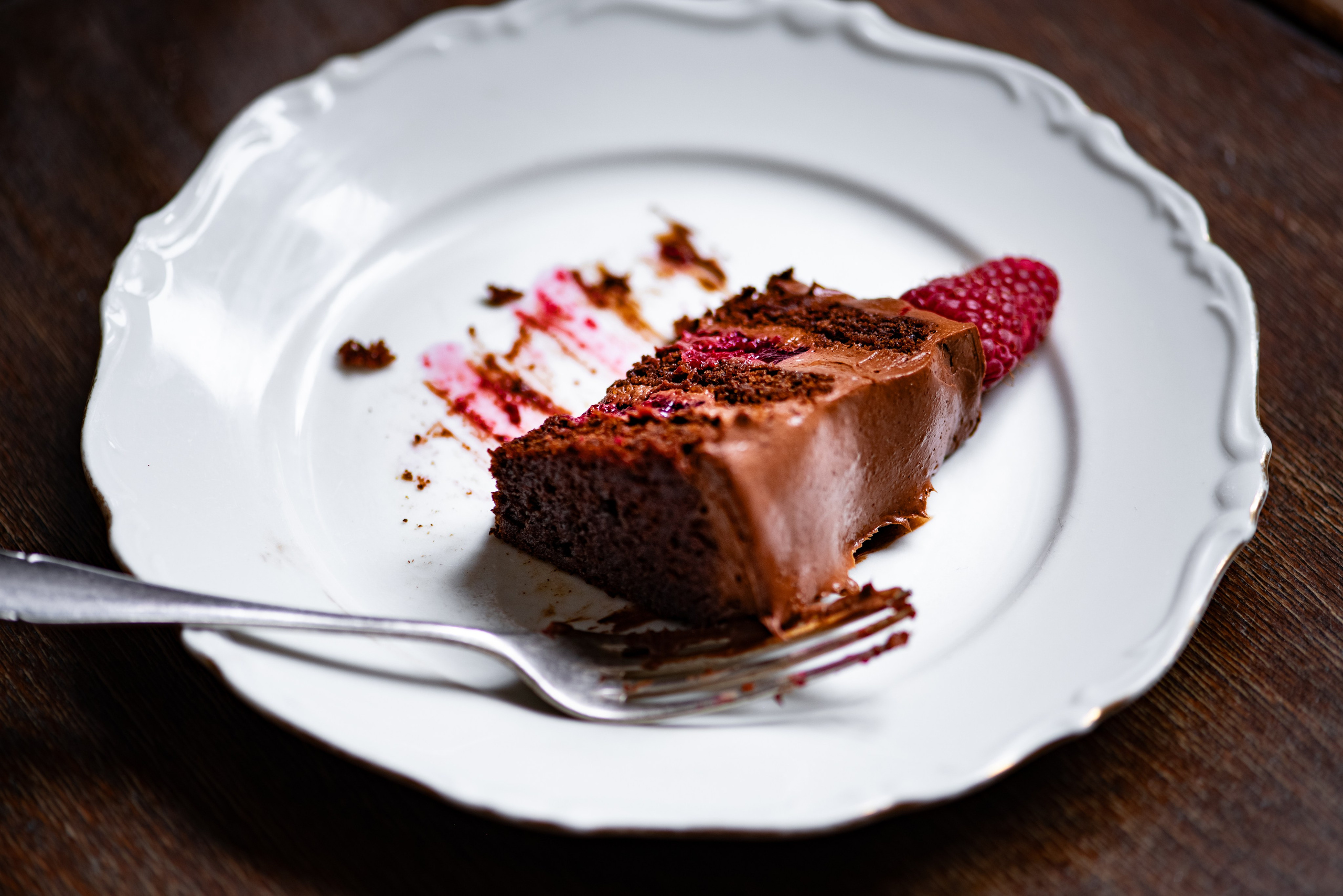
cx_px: 672
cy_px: 448
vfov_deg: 13.0
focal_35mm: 105
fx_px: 3917
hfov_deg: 19.5
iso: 400
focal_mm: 105
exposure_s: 1/13
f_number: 4.5
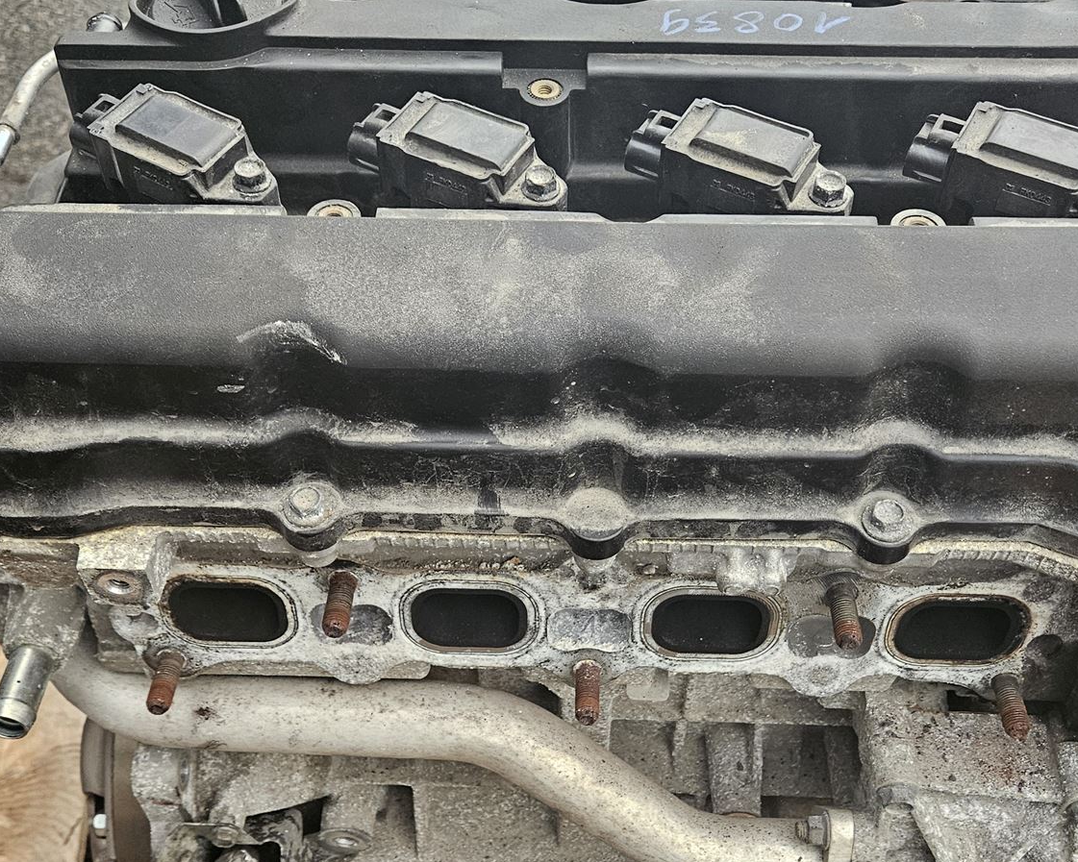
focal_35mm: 41
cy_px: 567
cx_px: 550
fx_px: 1308
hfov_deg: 44.8
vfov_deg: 36.2
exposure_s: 1/100
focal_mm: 5.4
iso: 400
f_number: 1.8
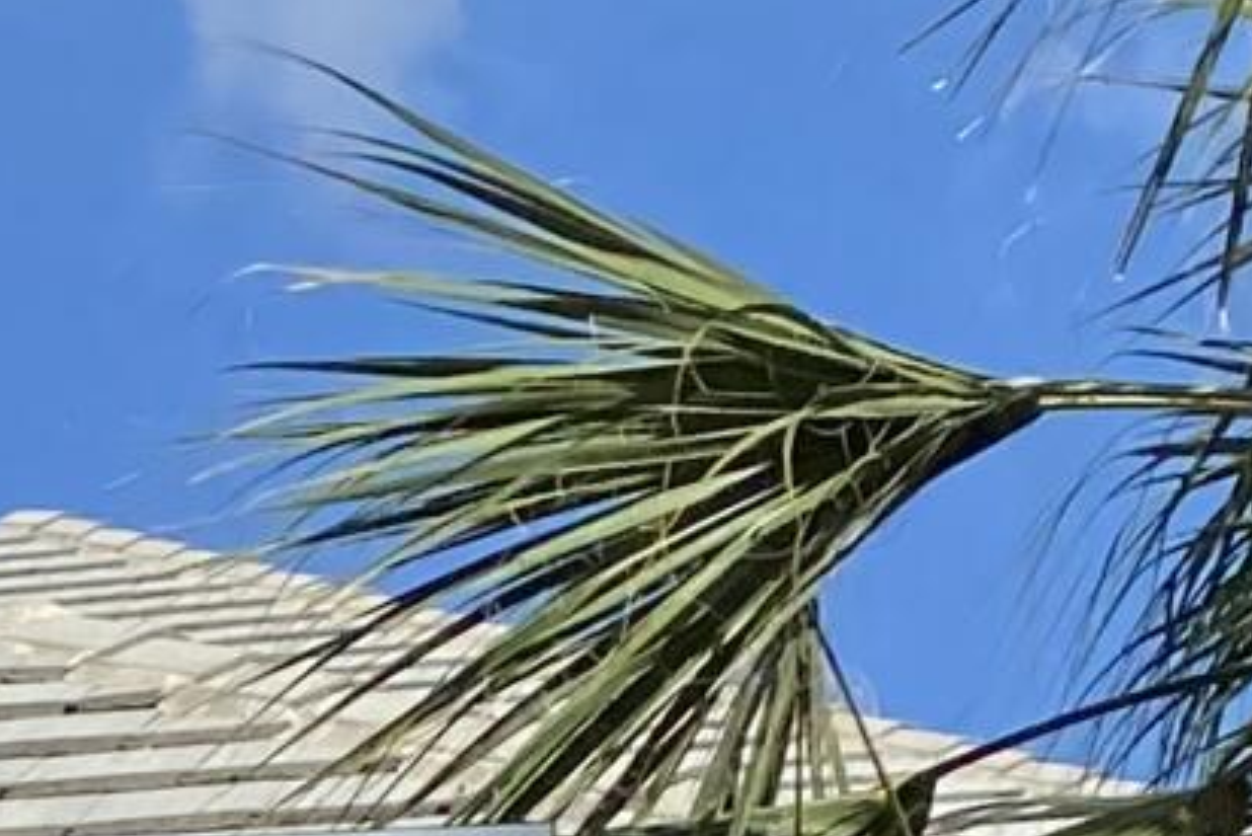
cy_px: 2681
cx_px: -1018
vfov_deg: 6.3
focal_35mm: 197
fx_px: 6853
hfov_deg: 9.9
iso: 32
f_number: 1.8
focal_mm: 4.25
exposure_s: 1/5495
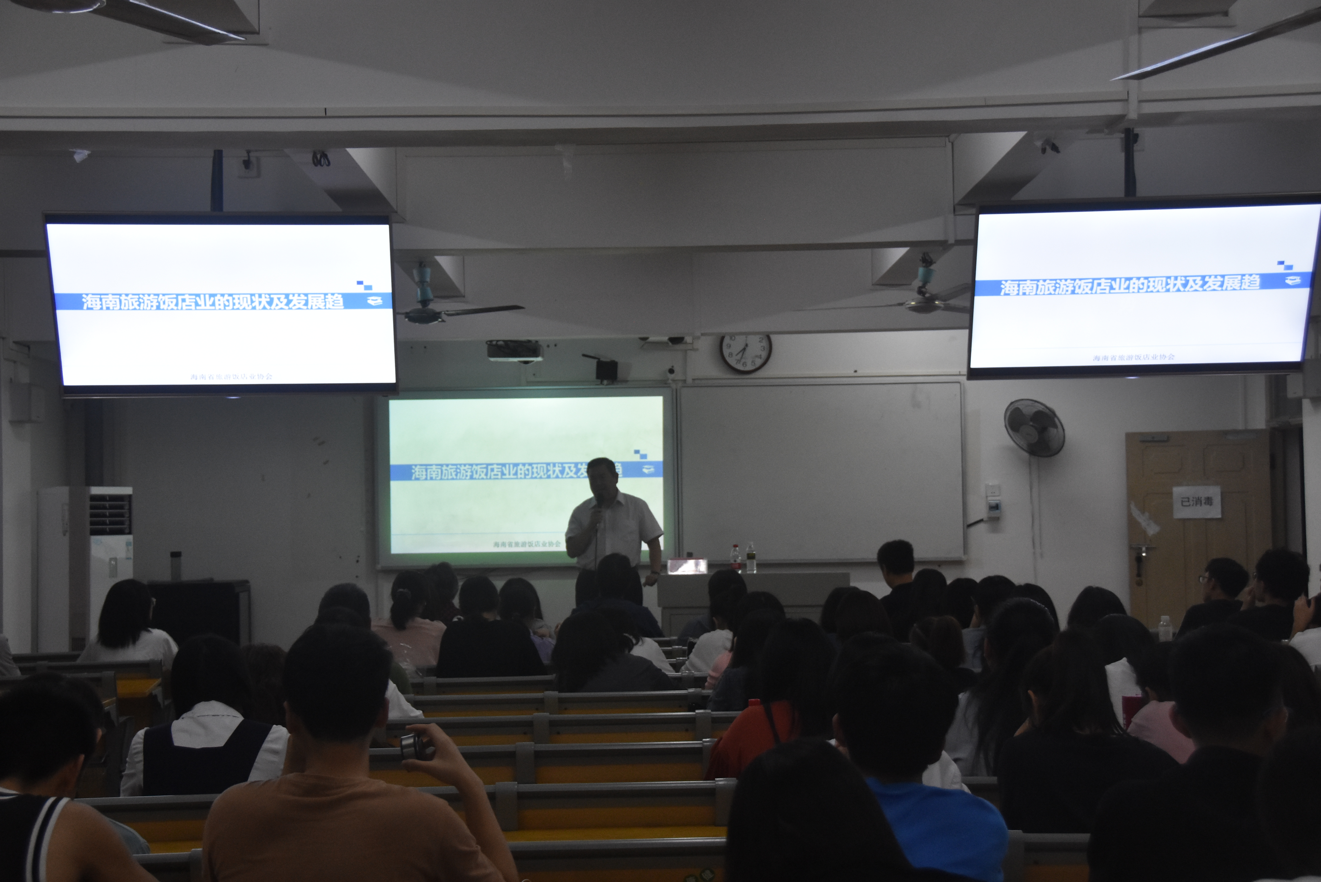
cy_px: 441
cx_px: 660
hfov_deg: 31.9
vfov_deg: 21.6
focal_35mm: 63
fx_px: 2312
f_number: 5.6
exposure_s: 1/125
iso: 1600
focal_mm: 42
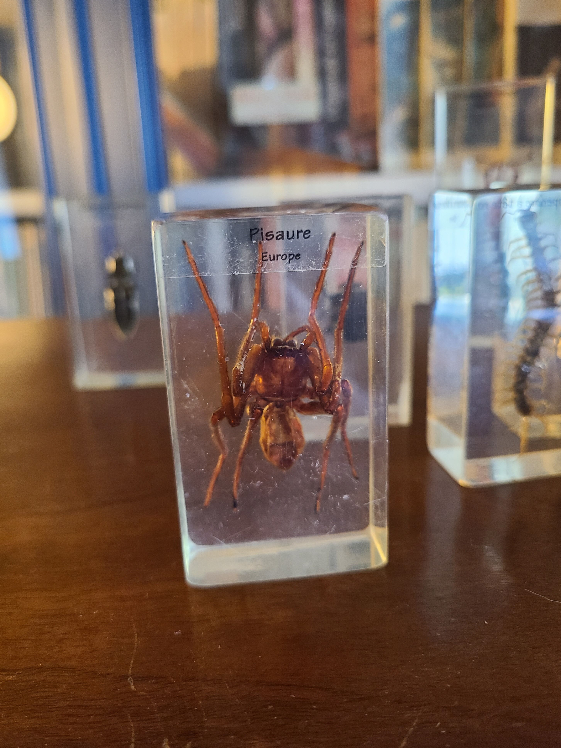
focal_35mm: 27
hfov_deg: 51.4
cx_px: 279
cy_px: 361
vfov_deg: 65.3
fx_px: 583
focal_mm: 5.4
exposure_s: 1/33
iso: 500
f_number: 1.8
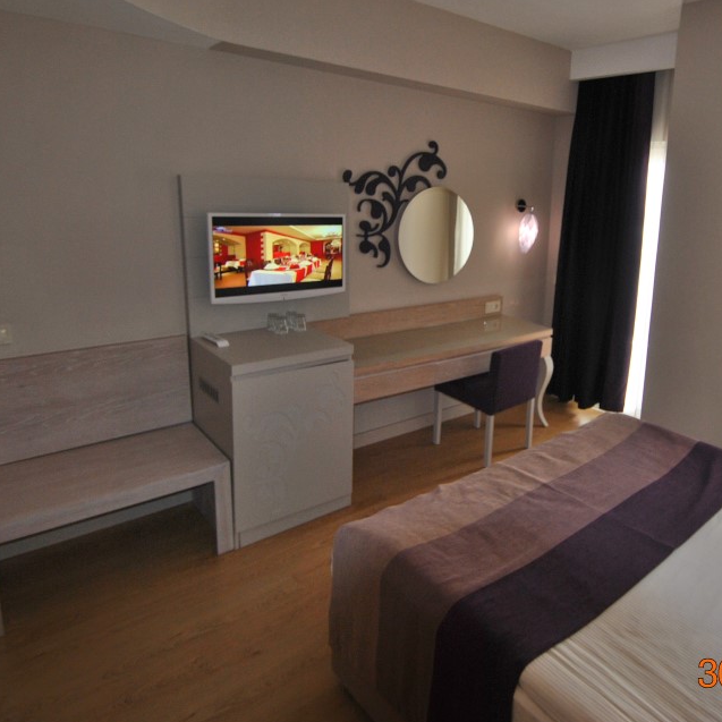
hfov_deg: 65.1
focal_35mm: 23
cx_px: 494
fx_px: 543
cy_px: 304
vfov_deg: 66.9
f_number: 3.5
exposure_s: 1/60
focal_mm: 10
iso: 200
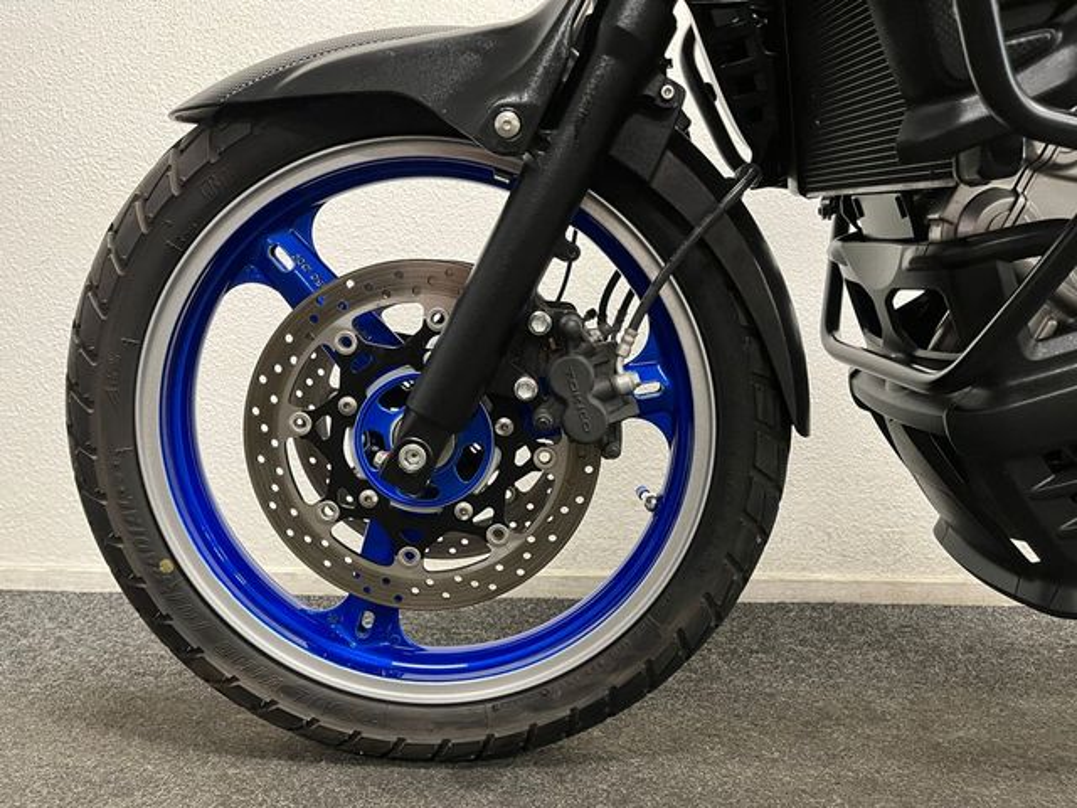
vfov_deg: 53.1
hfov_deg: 67.3
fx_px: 809
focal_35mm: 26
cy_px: 404
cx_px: 538
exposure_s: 1/50
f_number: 1.6
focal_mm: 5.1
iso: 320
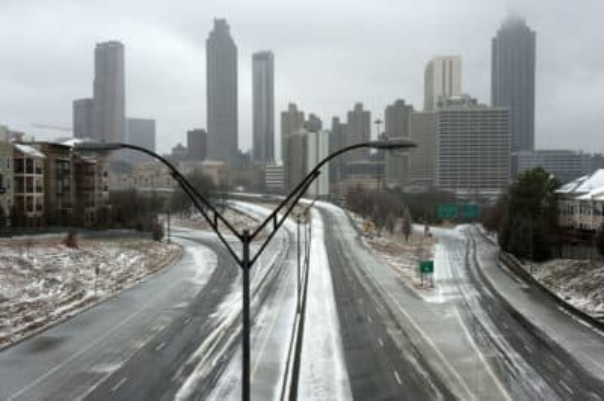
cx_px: 302
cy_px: 200
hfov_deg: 41.1
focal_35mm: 48
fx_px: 805
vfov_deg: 28.0
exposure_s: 1/500
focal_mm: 48
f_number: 7.1
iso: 400
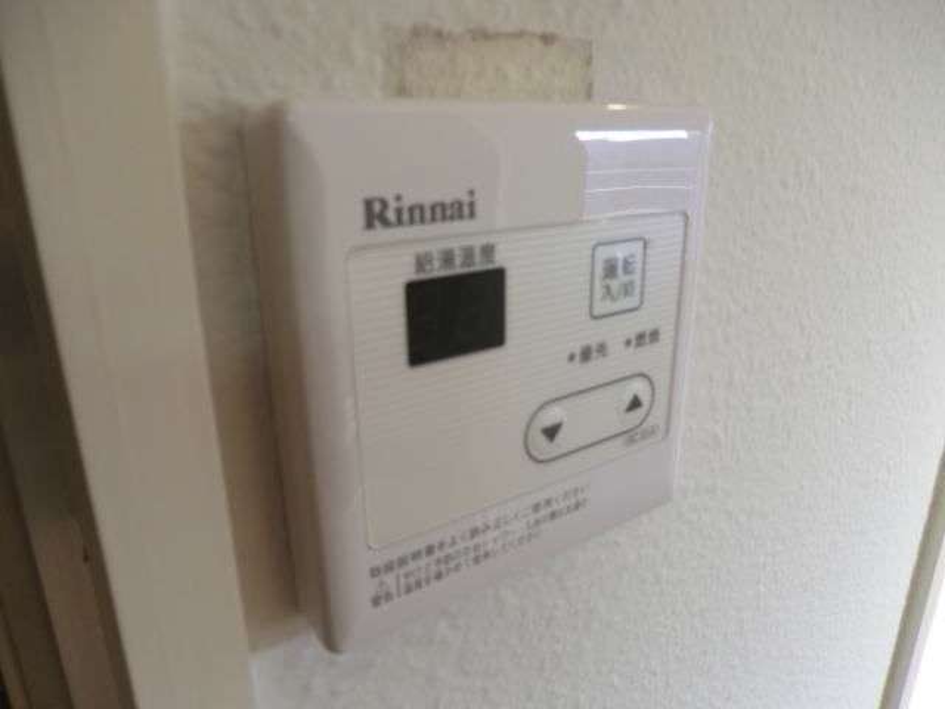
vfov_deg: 56.8
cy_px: 354
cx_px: 472
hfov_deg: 71.6
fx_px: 655
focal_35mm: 24
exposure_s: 1/60
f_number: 3.2
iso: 160
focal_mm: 4.3
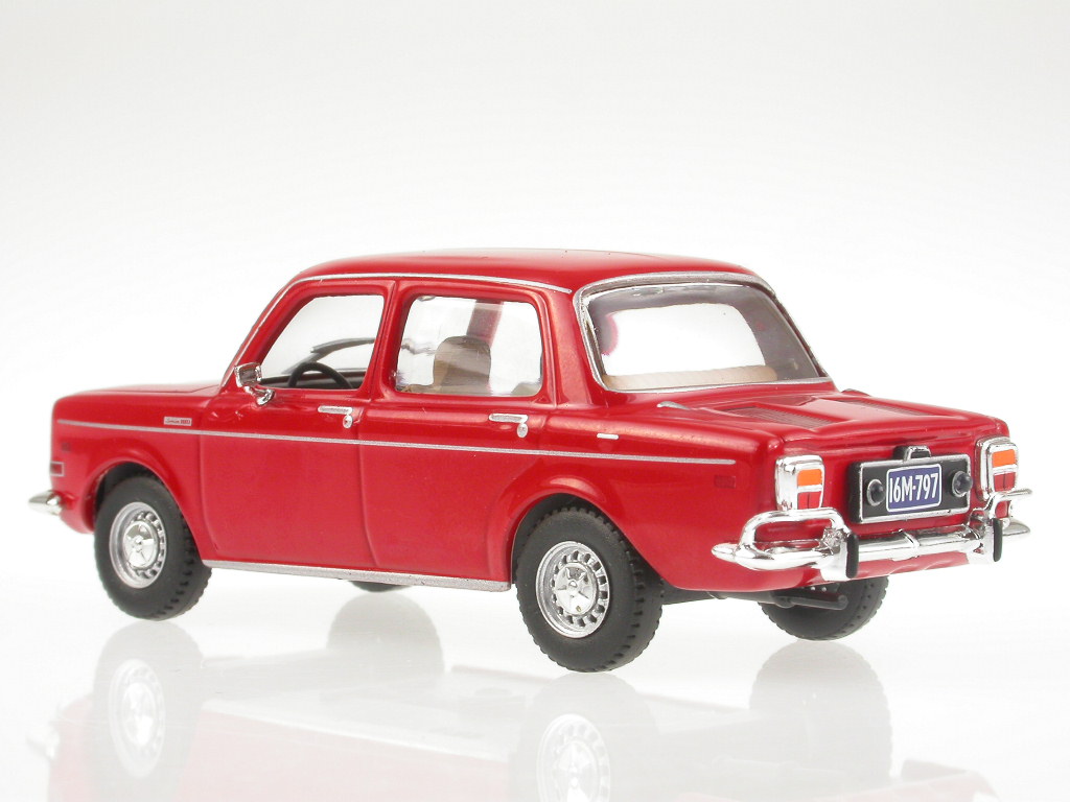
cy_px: 401
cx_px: 535
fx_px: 3586
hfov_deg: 17.0
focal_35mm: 116
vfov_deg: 12.8
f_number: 9.7
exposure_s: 1/7.1
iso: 100
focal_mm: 24
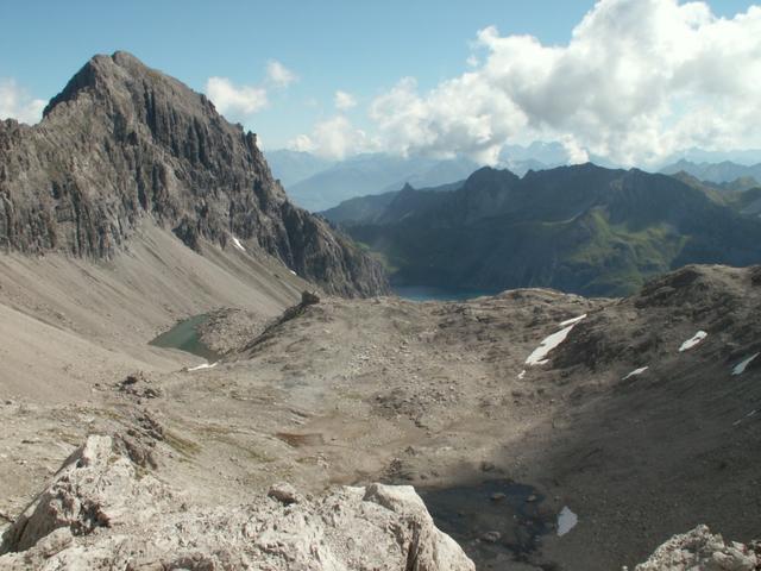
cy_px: 286
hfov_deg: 52.6
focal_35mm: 35
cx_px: 380
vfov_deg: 40.7
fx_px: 769
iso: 50
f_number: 8
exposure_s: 1/200
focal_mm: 5.86
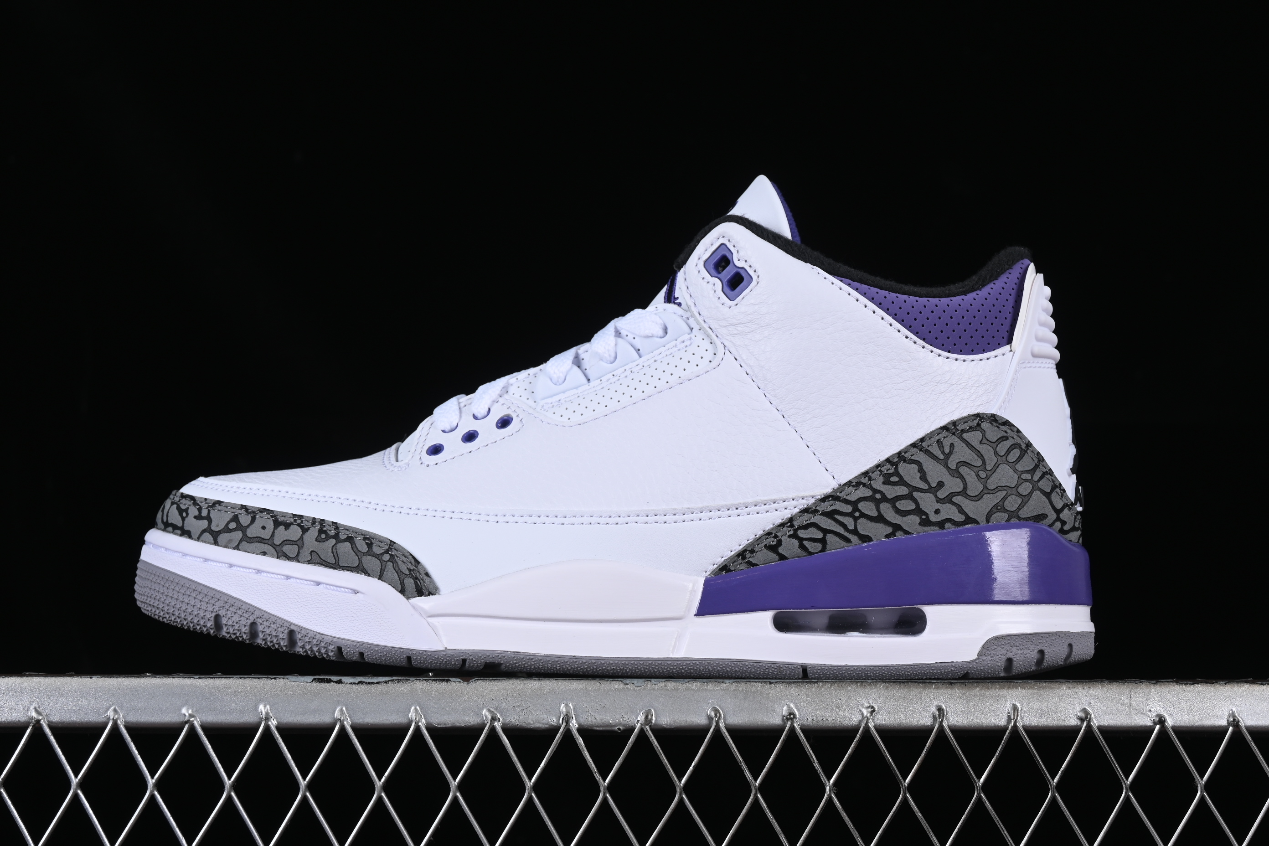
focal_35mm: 75
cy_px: 423
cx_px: 634
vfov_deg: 18.2
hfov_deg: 27.0
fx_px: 2644
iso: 160
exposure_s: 1/100
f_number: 9
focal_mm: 50
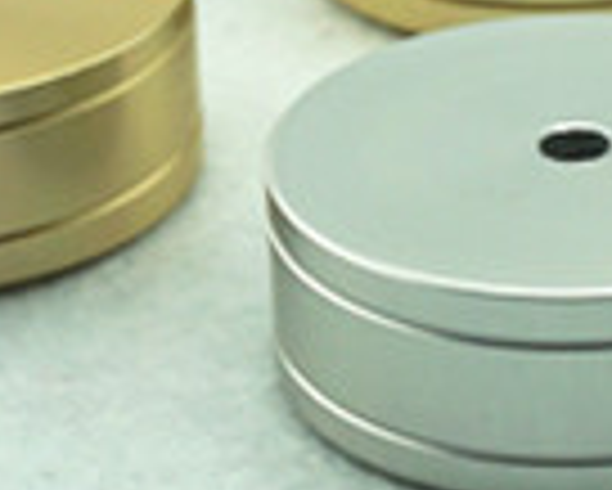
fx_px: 3986
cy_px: 54
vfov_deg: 7.0
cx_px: 716
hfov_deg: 8.7
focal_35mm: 220
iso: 100
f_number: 6.3
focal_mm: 25
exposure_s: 1/100
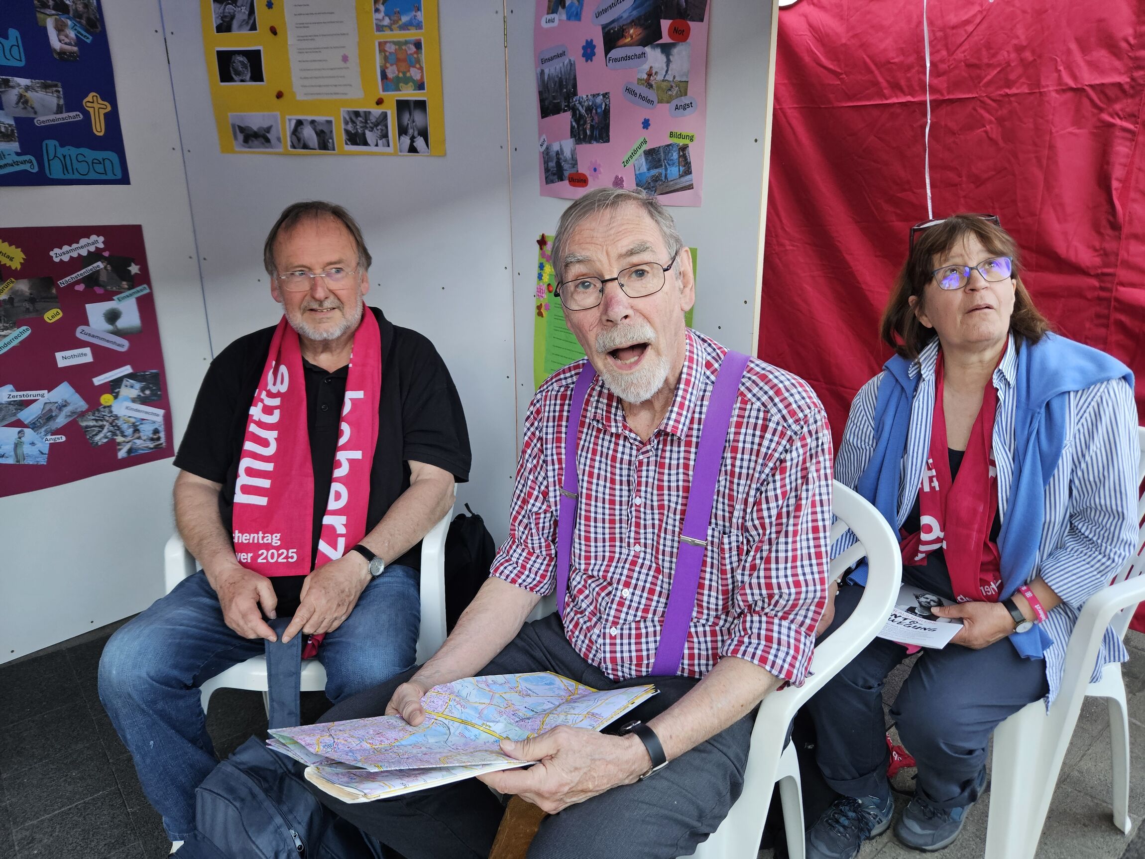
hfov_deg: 73.9
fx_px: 761
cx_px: 572
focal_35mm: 23
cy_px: 430
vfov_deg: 58.9
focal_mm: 5.4
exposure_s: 1/100
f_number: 1.8
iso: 125
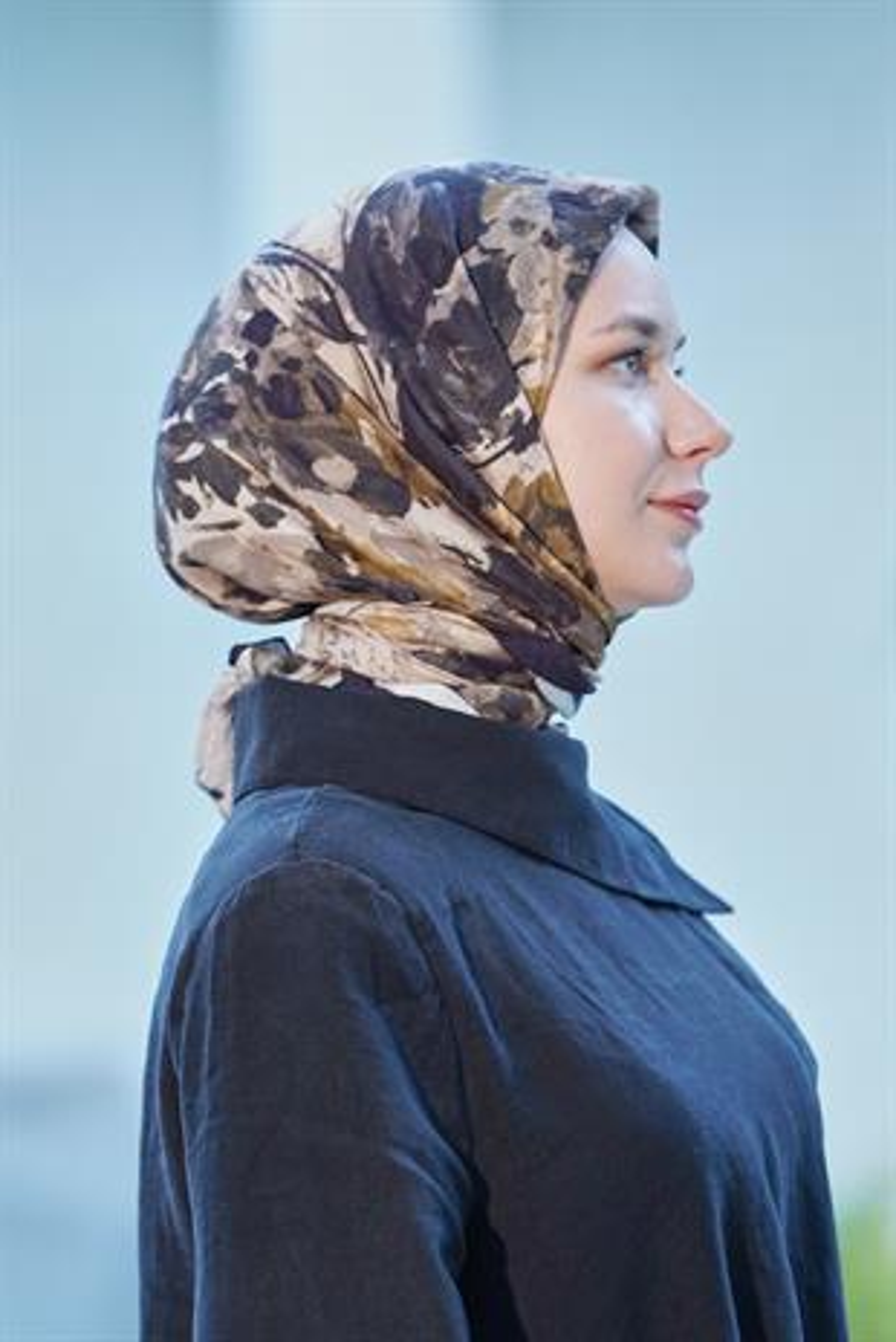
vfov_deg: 14.4
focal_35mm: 142
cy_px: 671
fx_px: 5293
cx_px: 448
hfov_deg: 9.7
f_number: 3.5
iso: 640
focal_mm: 142
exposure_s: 1/200
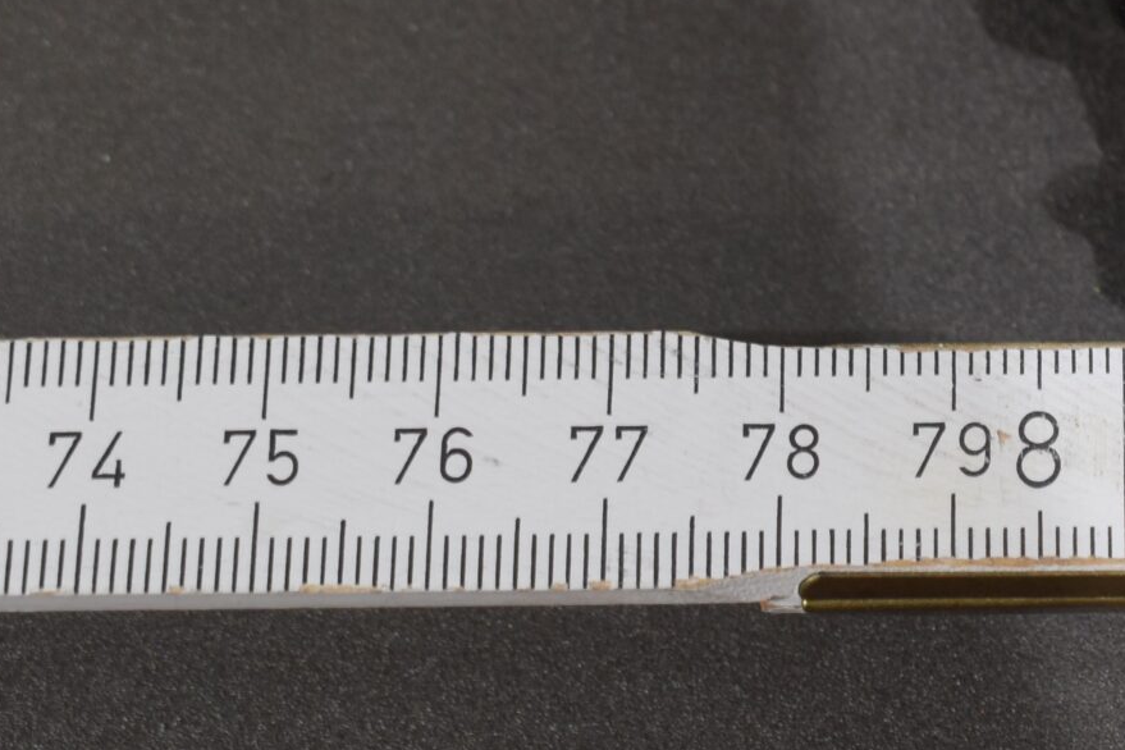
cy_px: 442
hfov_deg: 15.2
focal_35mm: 131
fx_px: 4093
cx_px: 1293
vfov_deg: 10.5
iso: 400
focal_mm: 30
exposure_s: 1/60
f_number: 6.3
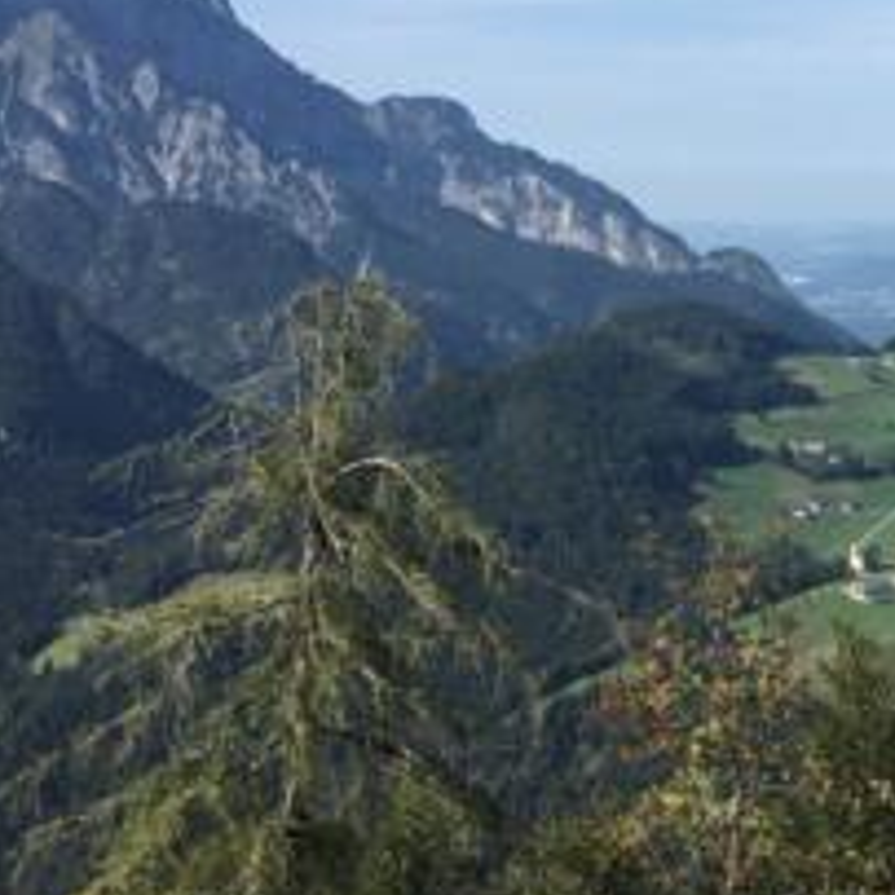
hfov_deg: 21.3
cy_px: 163
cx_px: 1135
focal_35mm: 74
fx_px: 2165
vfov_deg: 23.0
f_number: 2.2
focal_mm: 4.15
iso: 25
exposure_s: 1/1425
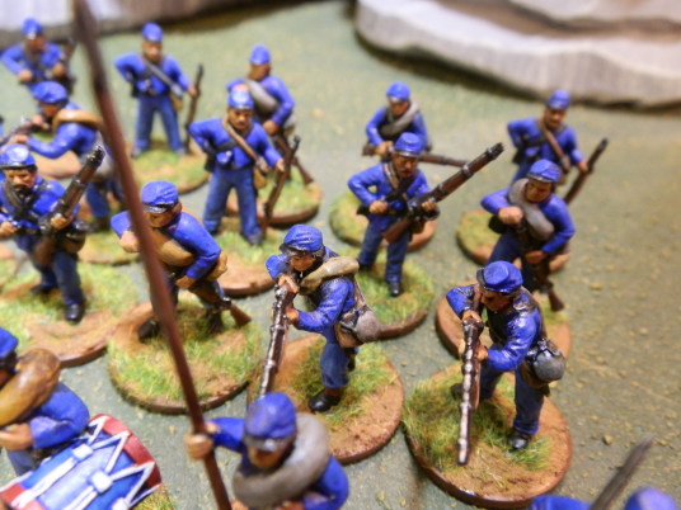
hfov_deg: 63.4
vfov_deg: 49.7
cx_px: 340
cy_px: 255
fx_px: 551
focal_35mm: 28
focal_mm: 5
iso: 200
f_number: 3.1
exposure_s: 1/8
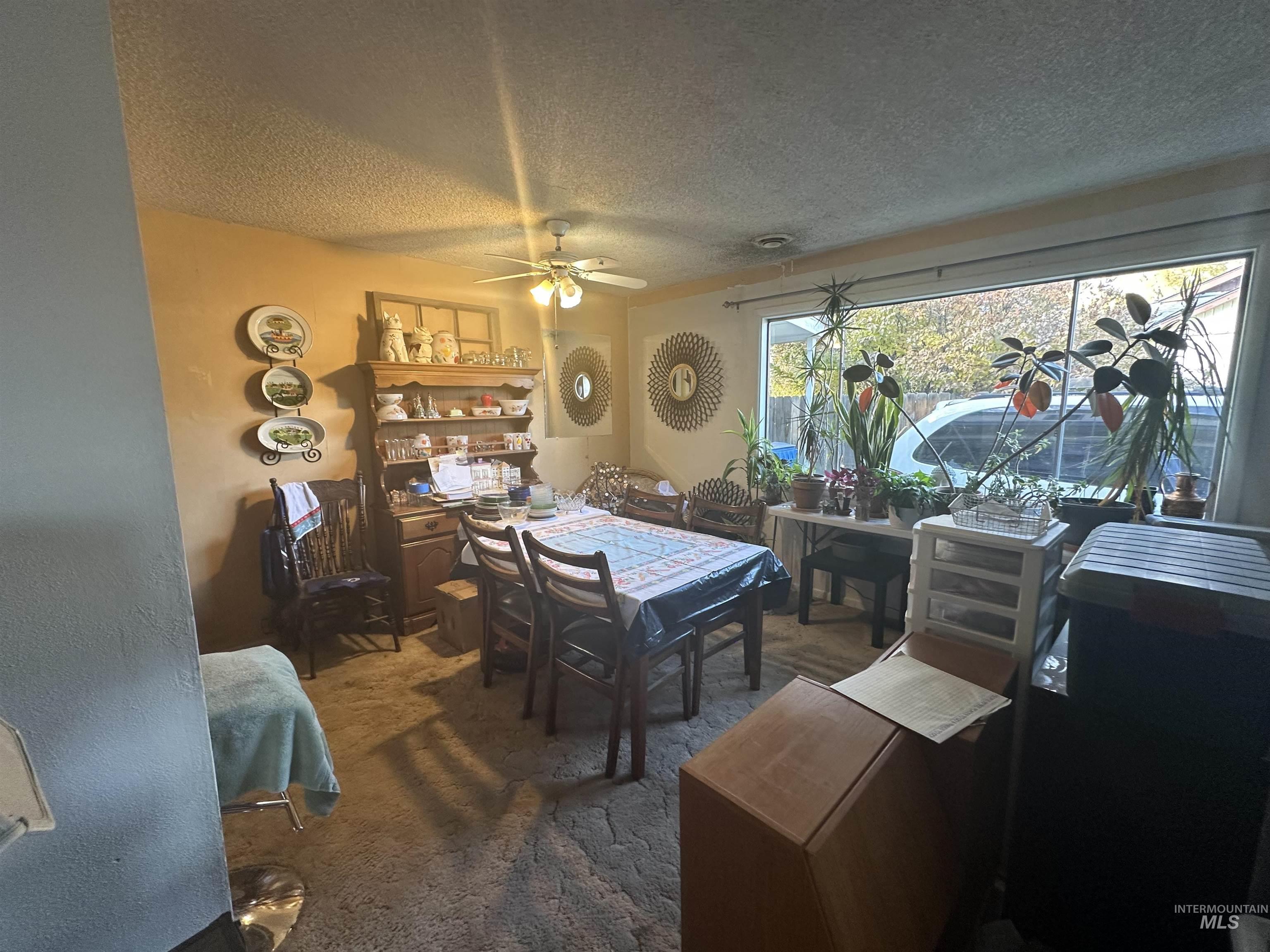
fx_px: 514
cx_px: 635
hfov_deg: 102.1
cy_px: 476
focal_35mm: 14
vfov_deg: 85.7
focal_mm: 2.22
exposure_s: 1/60
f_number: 2.2
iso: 200
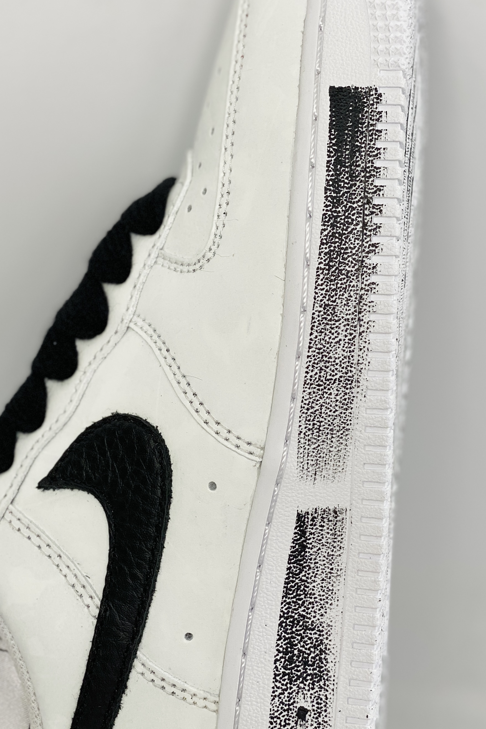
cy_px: 289
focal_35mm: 83
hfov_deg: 16.5
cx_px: 273
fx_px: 1680
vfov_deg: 24.4
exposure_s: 1/100
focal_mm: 6
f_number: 2
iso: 40
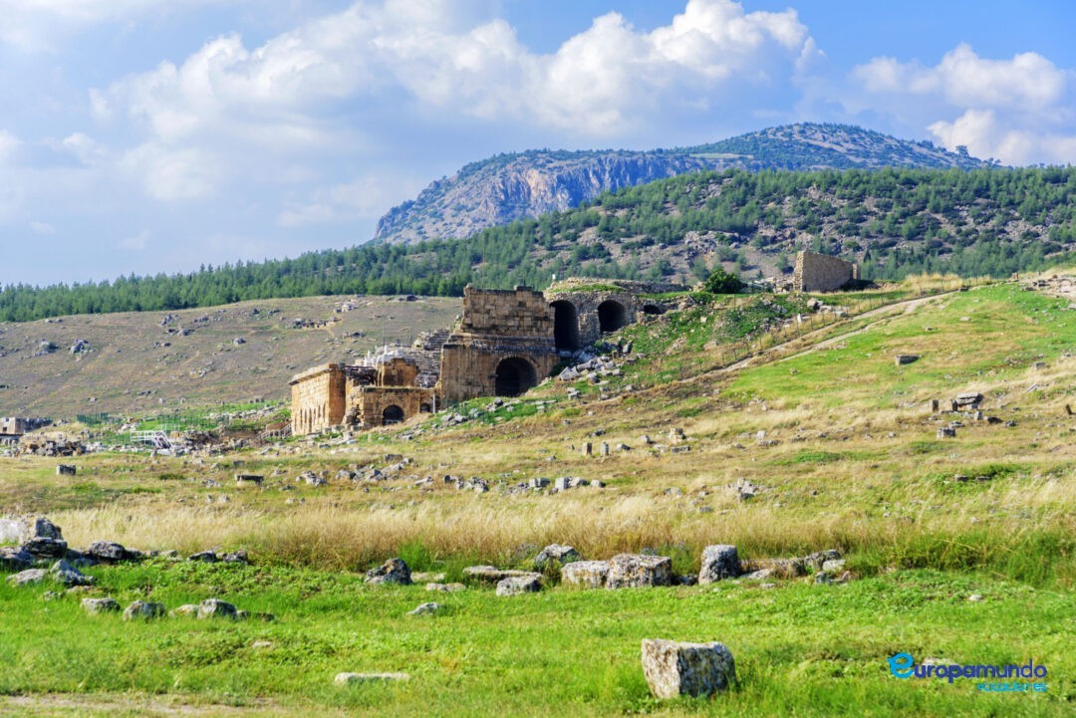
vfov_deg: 11.4
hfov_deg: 17.1
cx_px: 538
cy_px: 359
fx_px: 3588
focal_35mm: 120
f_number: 9
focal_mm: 120
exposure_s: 1/100
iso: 400
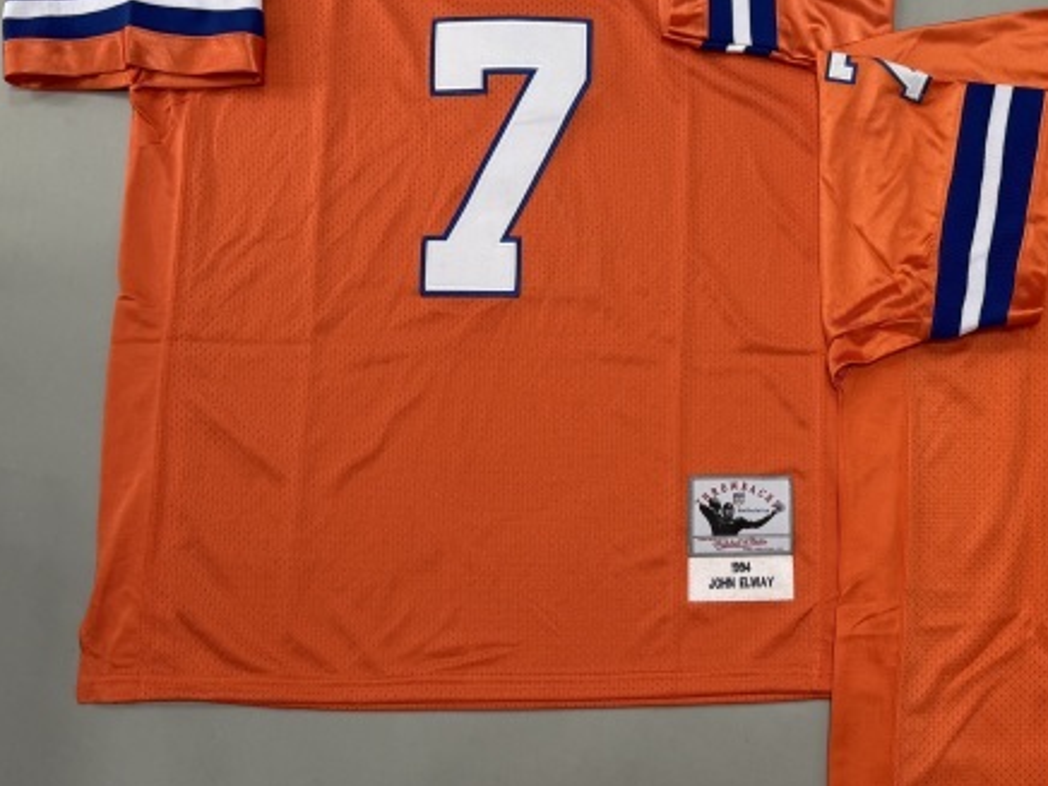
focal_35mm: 44
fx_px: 1332
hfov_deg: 41.0
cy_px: 368
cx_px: 846
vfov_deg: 32.9
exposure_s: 1/50
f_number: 1.78
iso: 125
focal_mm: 6.76
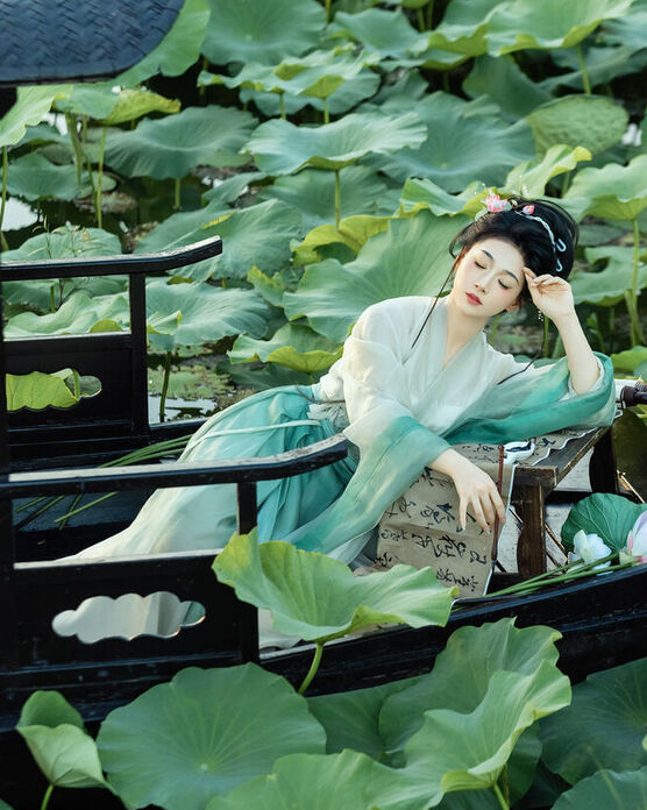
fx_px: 4073
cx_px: 388
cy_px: 406
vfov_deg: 11.4
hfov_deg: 9.1
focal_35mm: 170
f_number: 3.5
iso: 640
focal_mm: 120
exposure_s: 1/160
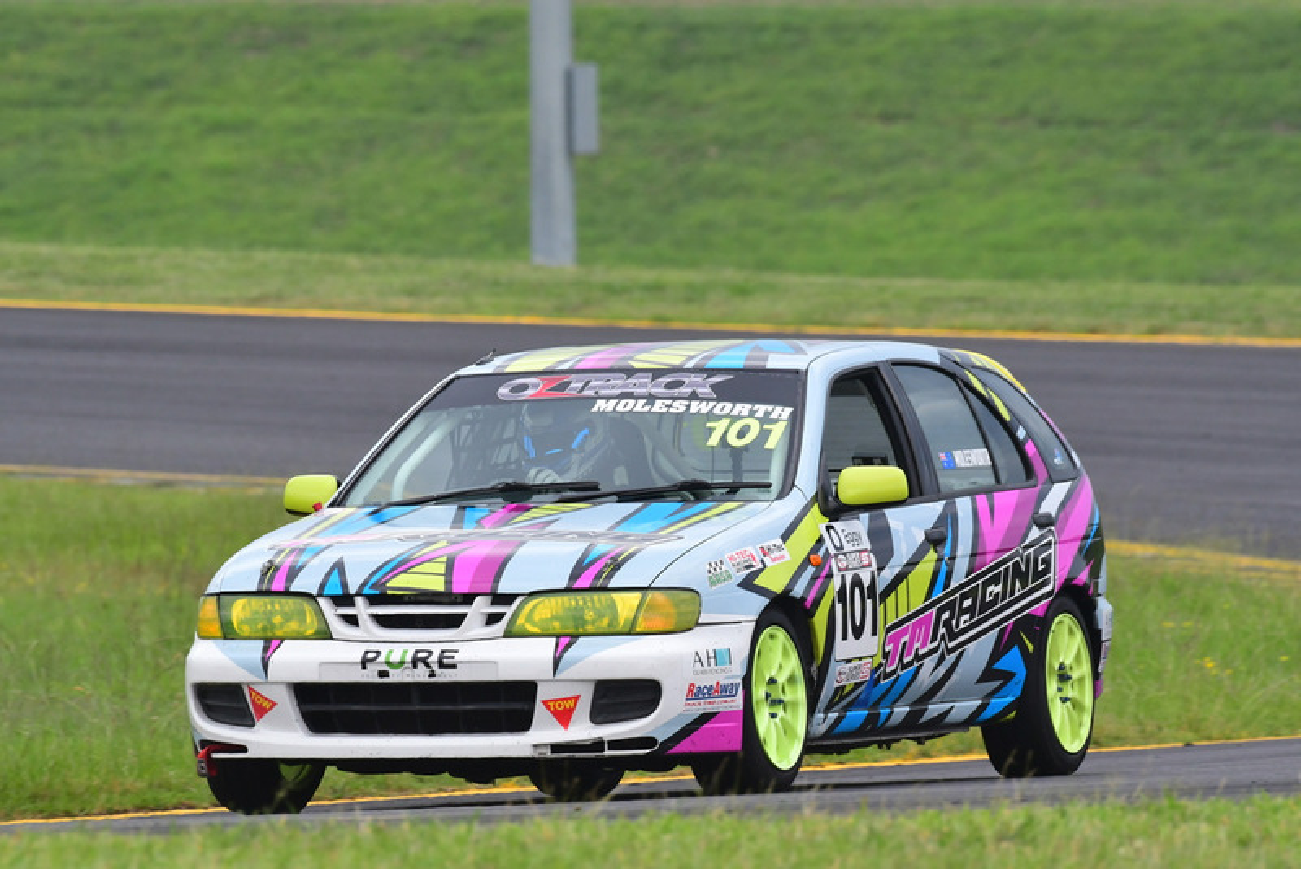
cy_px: 434
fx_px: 22774
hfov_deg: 3.3
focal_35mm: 630
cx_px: 650
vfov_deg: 2.2
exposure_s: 1/640
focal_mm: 420
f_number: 10
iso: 1000
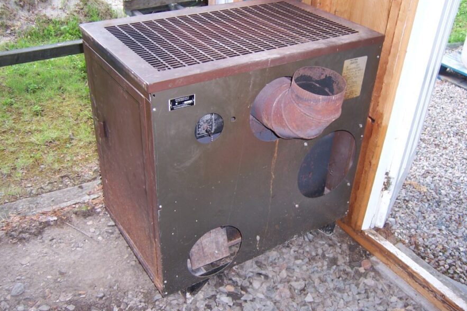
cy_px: 147
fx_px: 454
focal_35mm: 35
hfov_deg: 54.4
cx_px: 230
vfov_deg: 37.8
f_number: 2.8
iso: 80
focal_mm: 5.5
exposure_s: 1/60
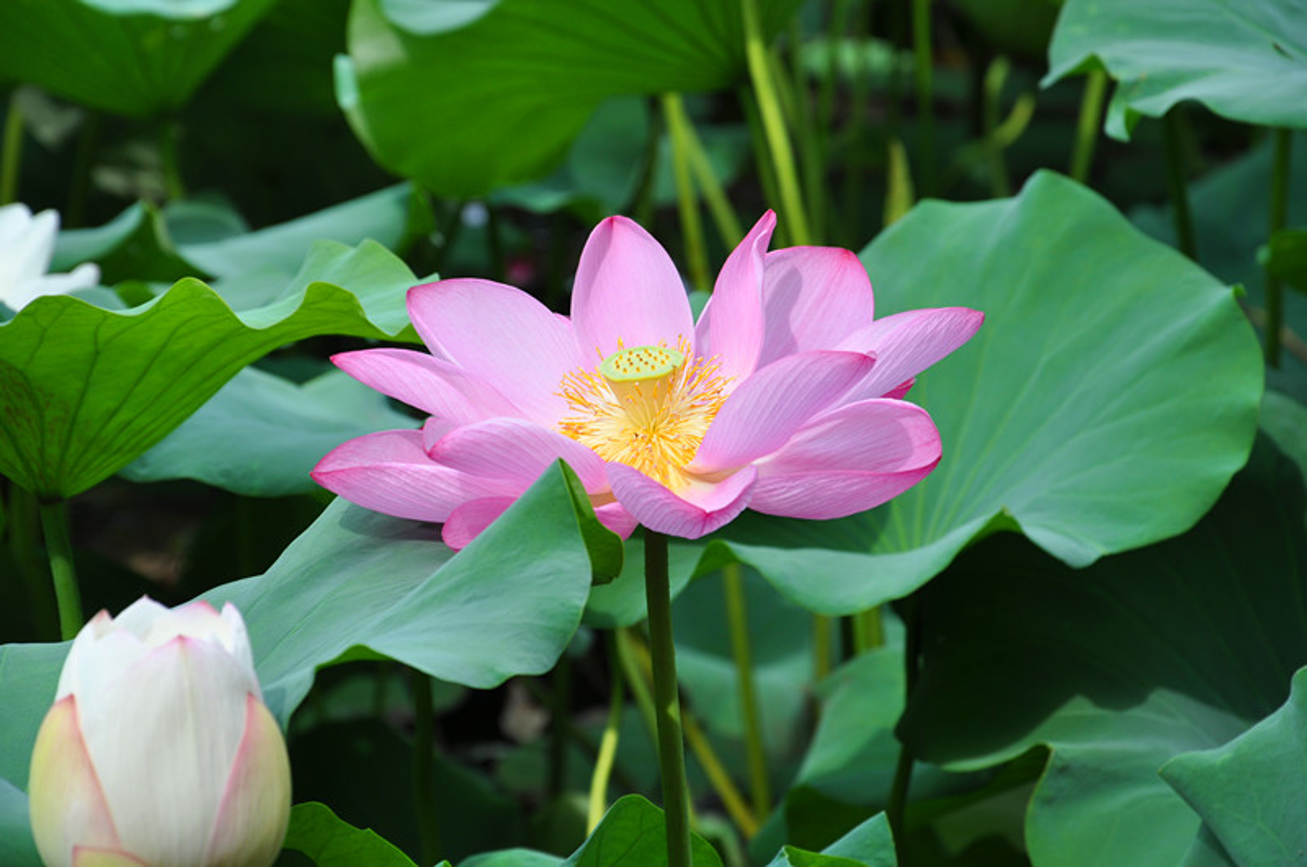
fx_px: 5710
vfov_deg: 8.7
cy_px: 434
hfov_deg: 13.1
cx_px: 654
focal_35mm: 158
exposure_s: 1/250
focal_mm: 105
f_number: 8
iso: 200
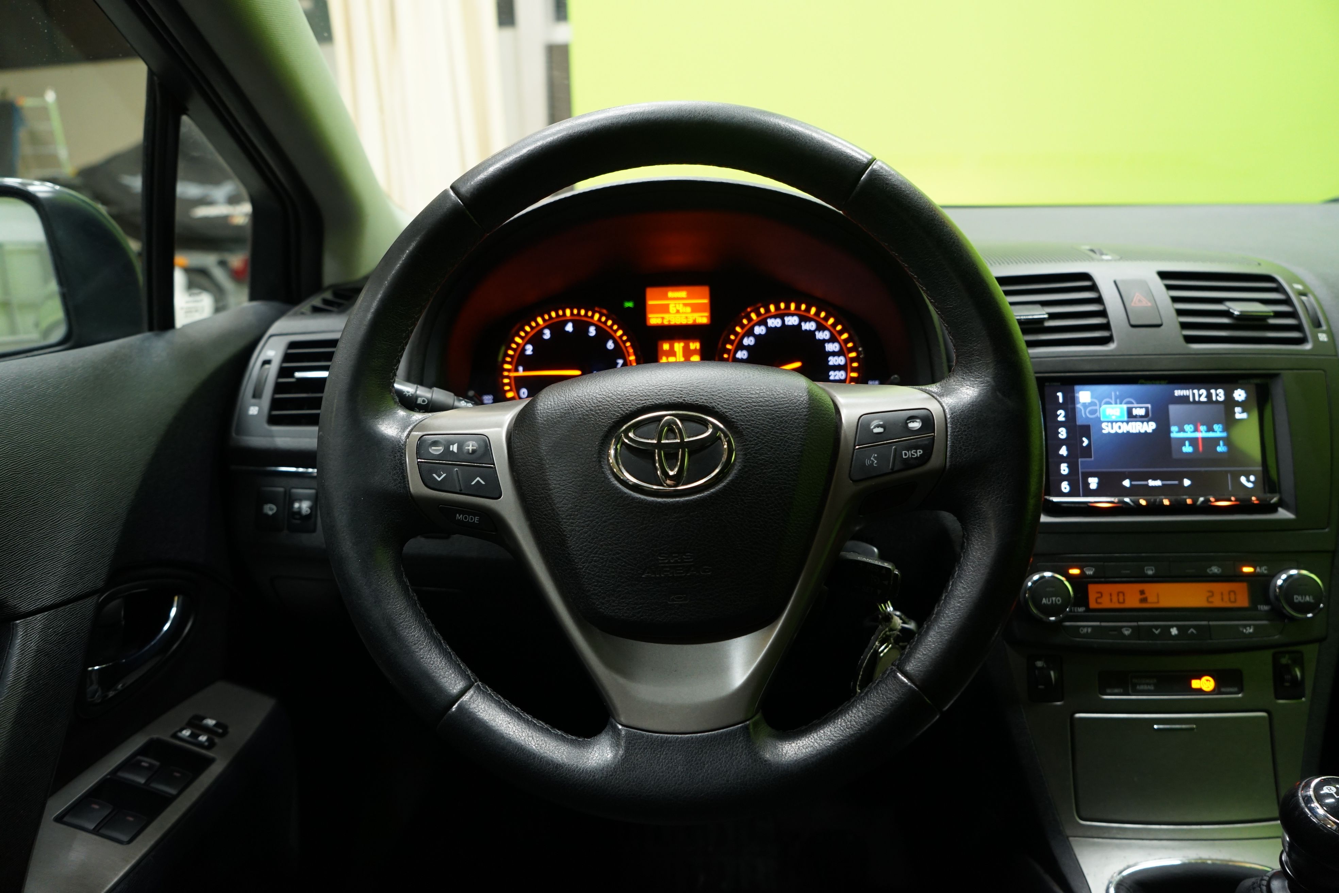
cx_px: 670
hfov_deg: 73.7
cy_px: 446
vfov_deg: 53.1
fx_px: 893
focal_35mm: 24
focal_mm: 24
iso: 1000
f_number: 4.5
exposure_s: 1/20
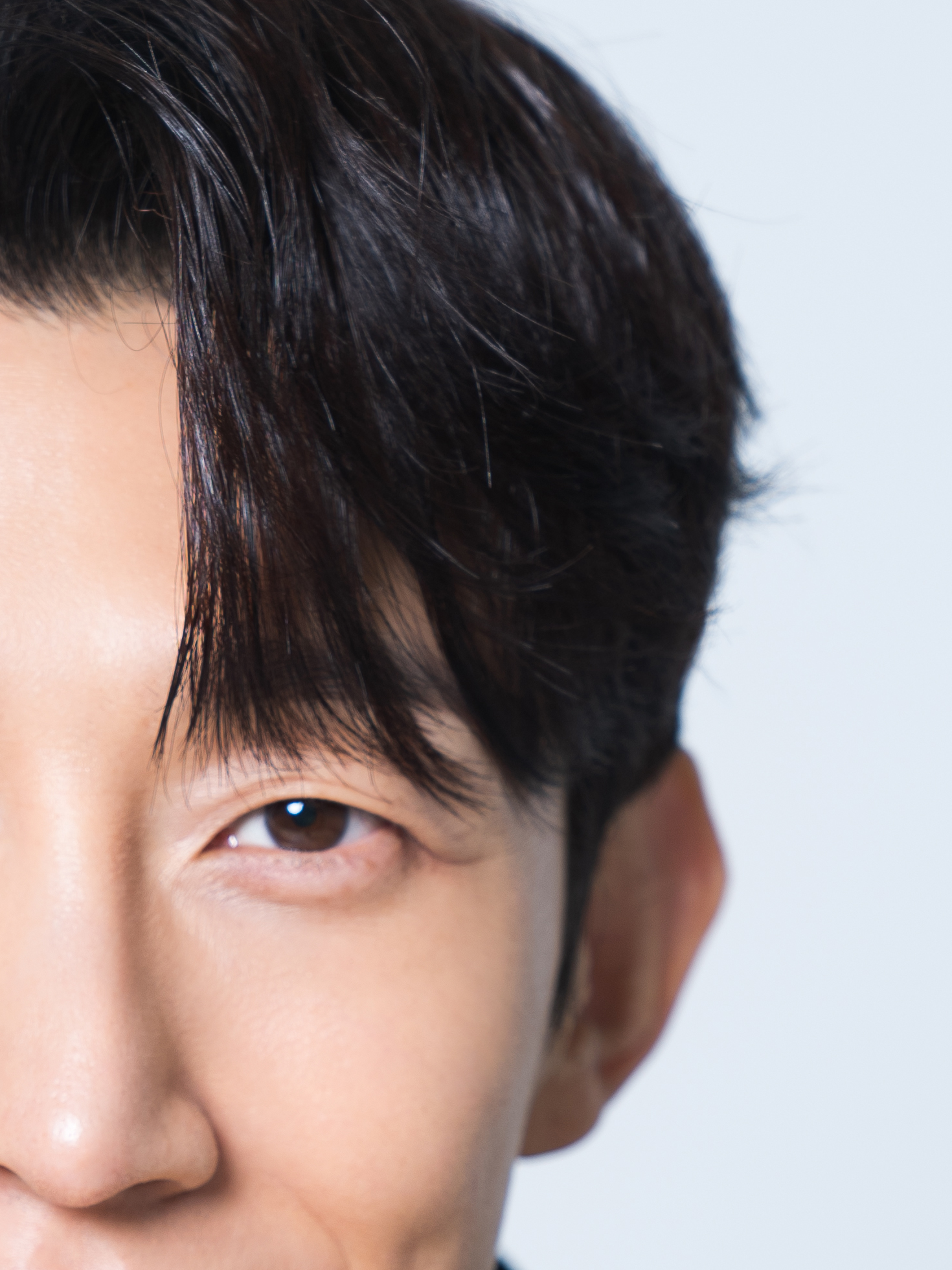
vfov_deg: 9.5
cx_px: 60
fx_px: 7554
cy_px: 1395
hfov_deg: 7.2
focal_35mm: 206
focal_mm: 70
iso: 100
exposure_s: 1/125
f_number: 4
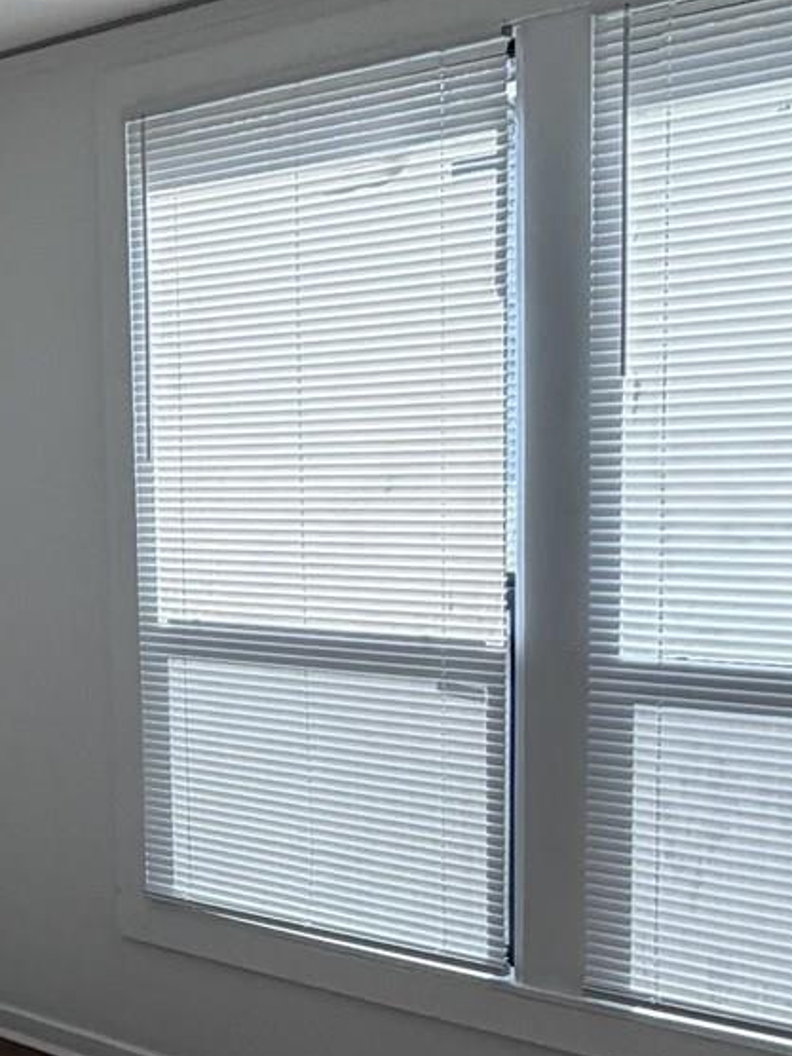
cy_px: 670
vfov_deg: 33.0
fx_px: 1769
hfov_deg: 22.1
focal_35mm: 58
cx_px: -289
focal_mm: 2.22
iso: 40
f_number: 2.2
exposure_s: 1/236
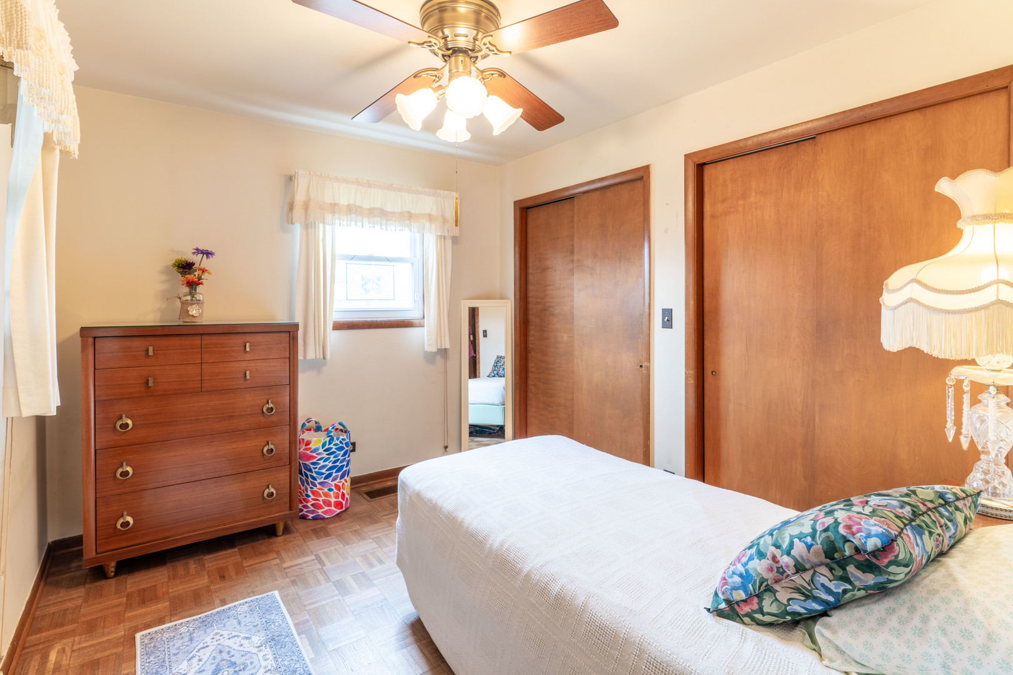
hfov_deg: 93.3
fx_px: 478
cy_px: 338
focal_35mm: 17
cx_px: 506
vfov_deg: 70.4
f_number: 8
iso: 125
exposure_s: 1/6
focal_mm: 17
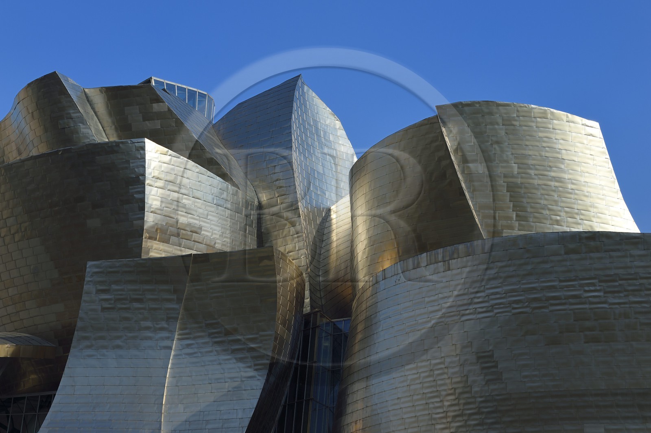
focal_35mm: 98
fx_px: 1771
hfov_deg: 20.8
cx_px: 326
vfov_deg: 13.9
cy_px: 216
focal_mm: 98
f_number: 10
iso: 200
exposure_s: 1/400
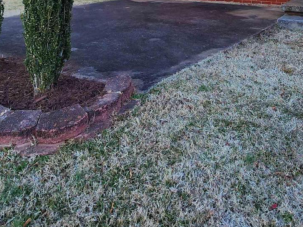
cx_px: 197
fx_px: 324
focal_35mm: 37
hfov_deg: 49.4
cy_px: -34
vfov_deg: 32.9
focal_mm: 2.2
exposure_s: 1/312
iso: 50
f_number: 2.2
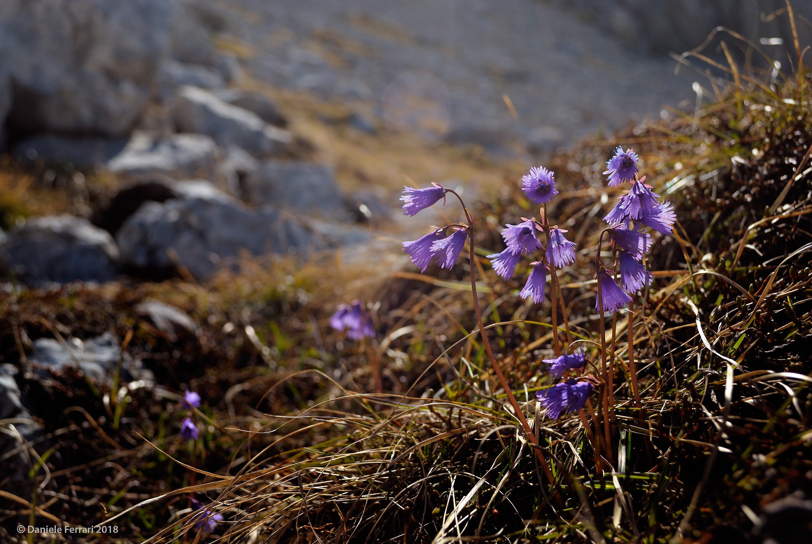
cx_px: 406
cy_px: 272
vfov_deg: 30.9
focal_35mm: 44
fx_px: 982
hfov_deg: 44.9
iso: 200
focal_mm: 29
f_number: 6.3
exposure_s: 1/400
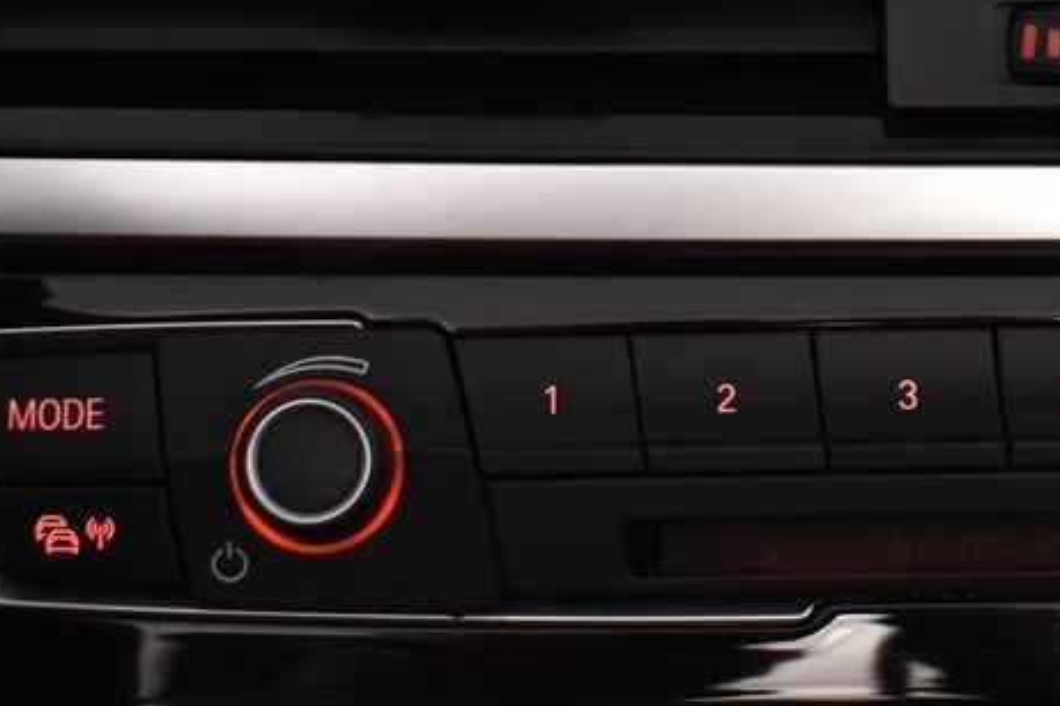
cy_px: 37
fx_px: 3414
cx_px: 819
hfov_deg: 17.5
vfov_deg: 11.7
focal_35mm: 116
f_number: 3.8
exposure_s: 1/40
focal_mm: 22
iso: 1000
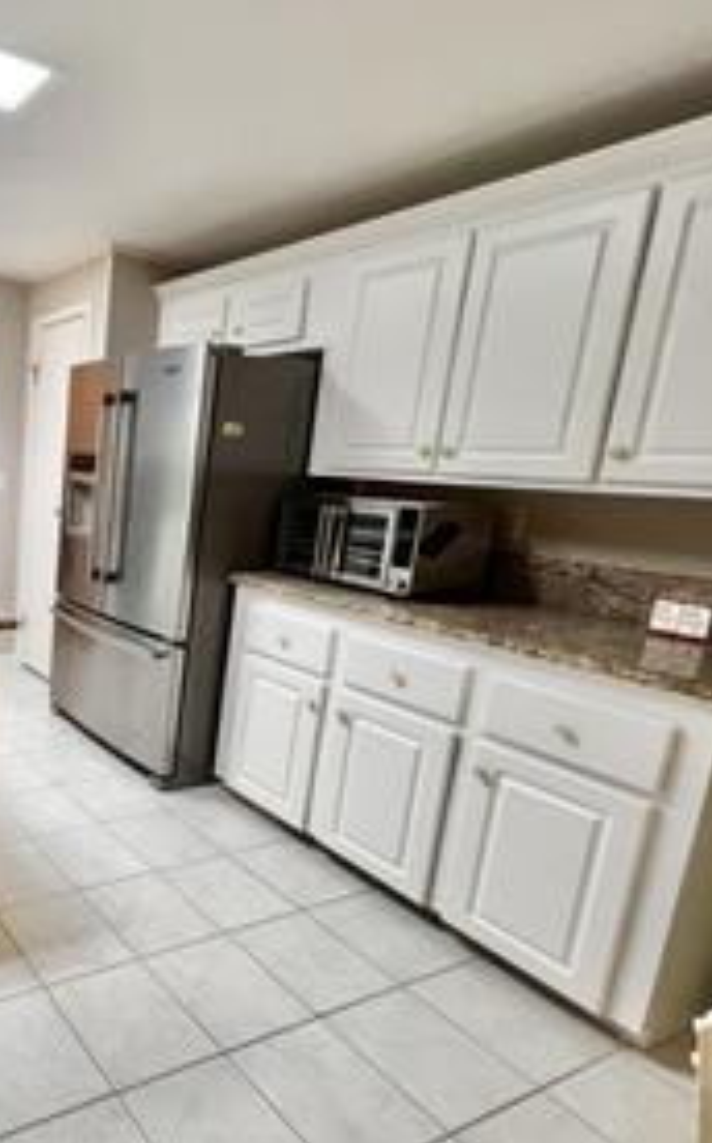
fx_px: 622
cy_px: 580
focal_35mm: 20
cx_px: -83
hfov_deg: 44.4
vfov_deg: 85.1
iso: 125
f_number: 1.8
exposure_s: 1/60
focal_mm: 1.57
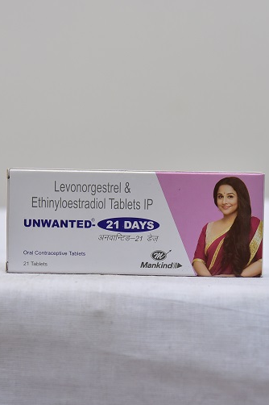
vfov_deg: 22.9
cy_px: 211
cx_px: 136
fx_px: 999
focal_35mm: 89
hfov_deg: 15.3
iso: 1600
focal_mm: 85
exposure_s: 1/125
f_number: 4.5
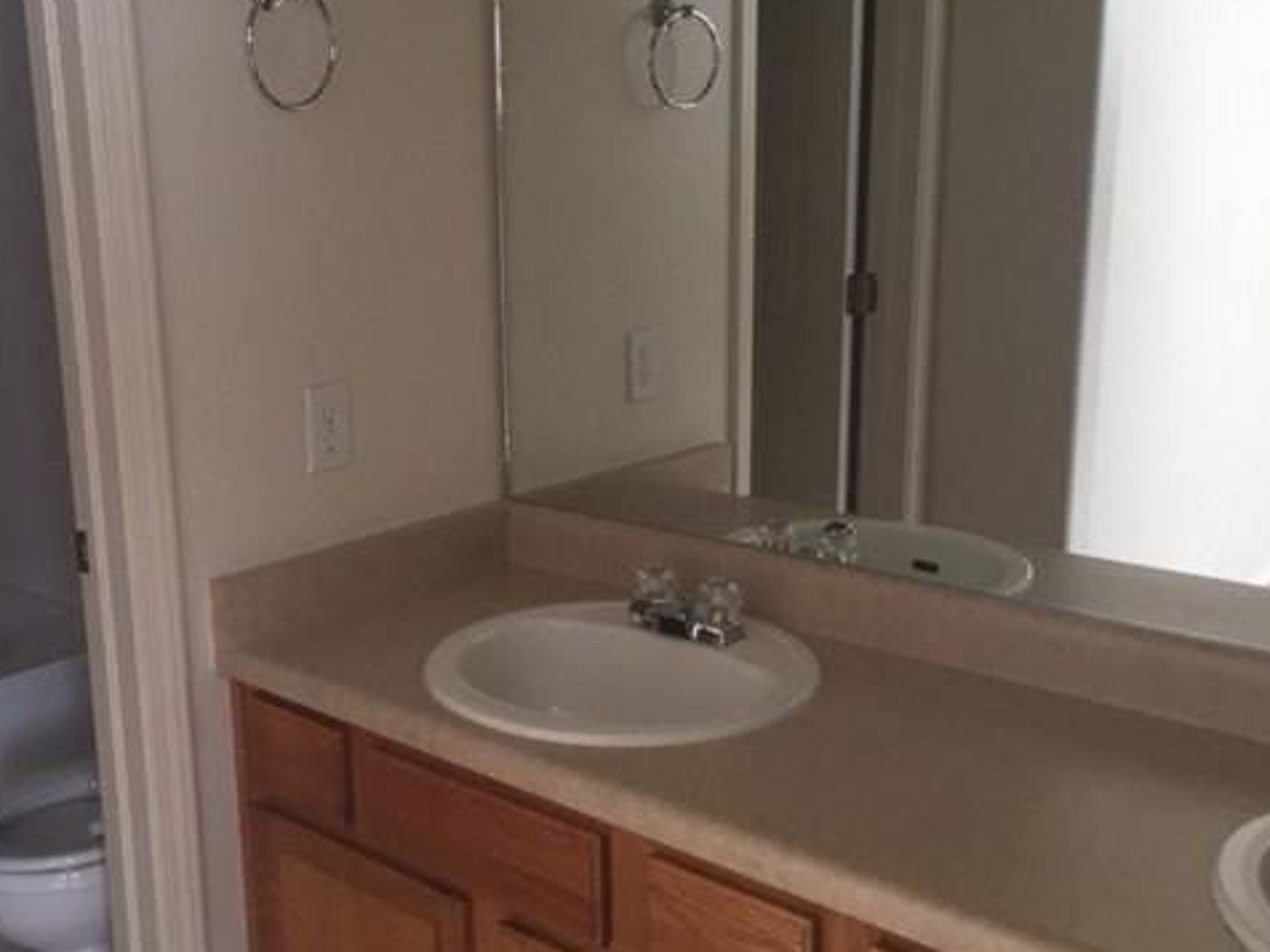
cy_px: 493
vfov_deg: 36.8
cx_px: 494
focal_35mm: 39
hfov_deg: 47.5
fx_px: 1431
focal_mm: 4.15
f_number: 2.2
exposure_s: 1/30
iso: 64
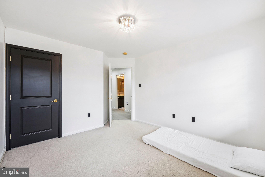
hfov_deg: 104.3
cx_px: 132
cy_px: 88
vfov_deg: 81.2
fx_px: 103
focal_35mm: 14
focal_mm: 14
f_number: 9
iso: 500
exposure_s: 1/40
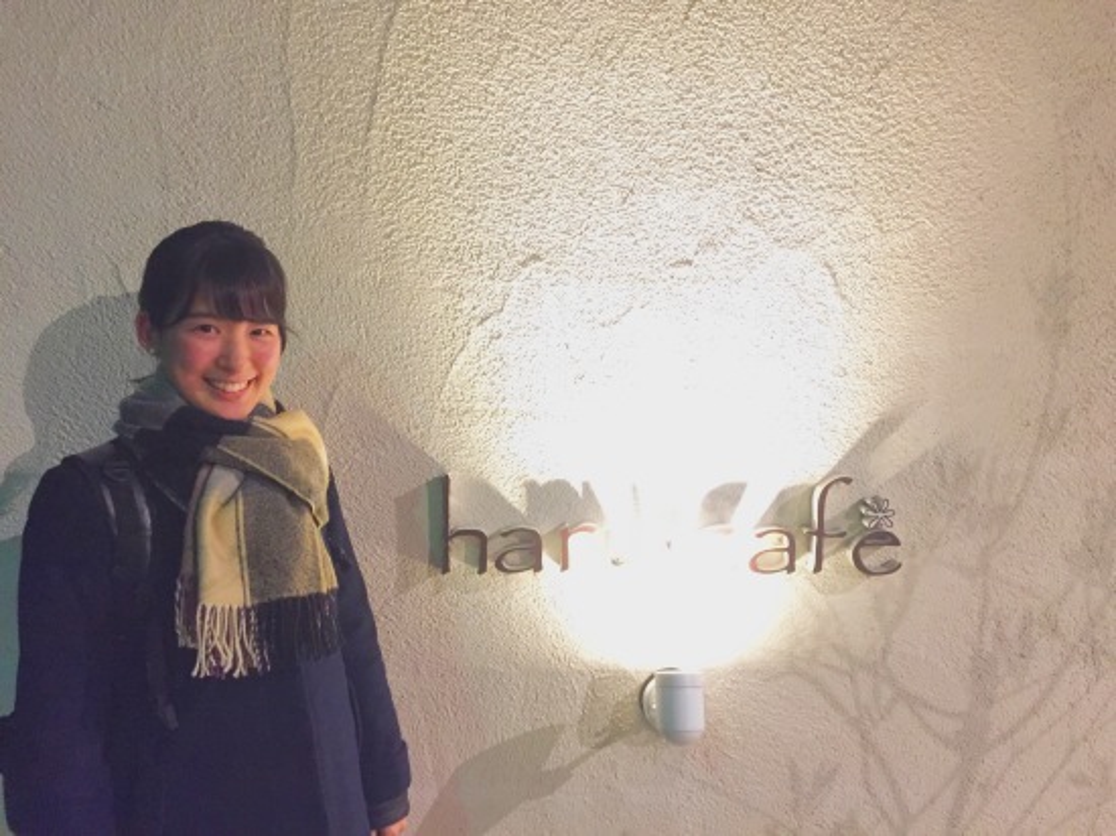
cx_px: 558
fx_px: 935
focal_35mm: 29
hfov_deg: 61.7
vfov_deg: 48.2
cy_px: 418
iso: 400
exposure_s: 1/15
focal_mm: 4.15
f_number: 2.2
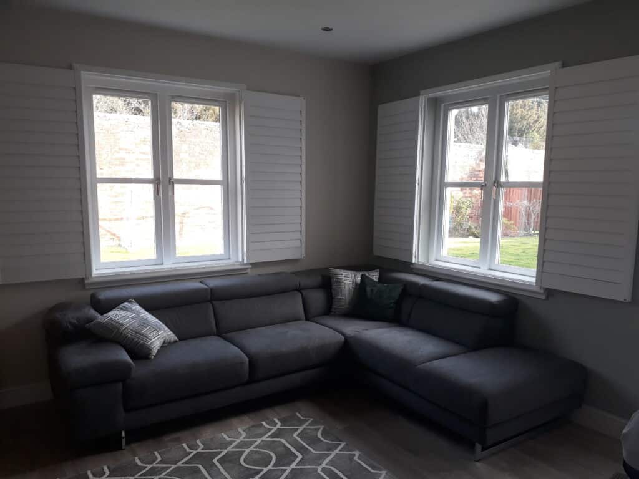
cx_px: 320
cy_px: 240
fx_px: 498
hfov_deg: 65.3
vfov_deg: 51.4
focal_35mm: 27
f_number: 1.9
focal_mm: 3.6
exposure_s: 1/100
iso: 64
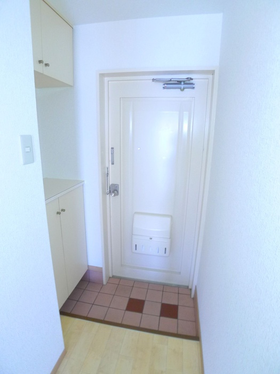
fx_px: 259
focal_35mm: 24
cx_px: 140
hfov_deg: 56.8
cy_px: 187
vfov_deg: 71.6
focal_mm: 5.1
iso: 400
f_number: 2
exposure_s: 1/5
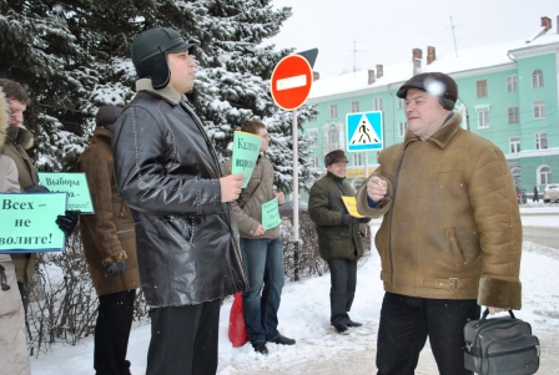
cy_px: 188
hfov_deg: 46.3
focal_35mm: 42
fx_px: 654
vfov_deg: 32.1
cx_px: 280
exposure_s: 1/200
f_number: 5
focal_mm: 28
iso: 100
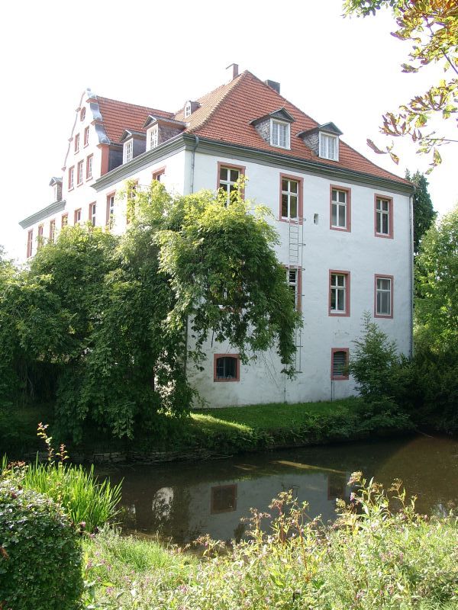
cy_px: 305
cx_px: 229
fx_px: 600
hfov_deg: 41.8
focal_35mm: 34
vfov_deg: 54.0
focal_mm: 7.13
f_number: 4
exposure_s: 1/124
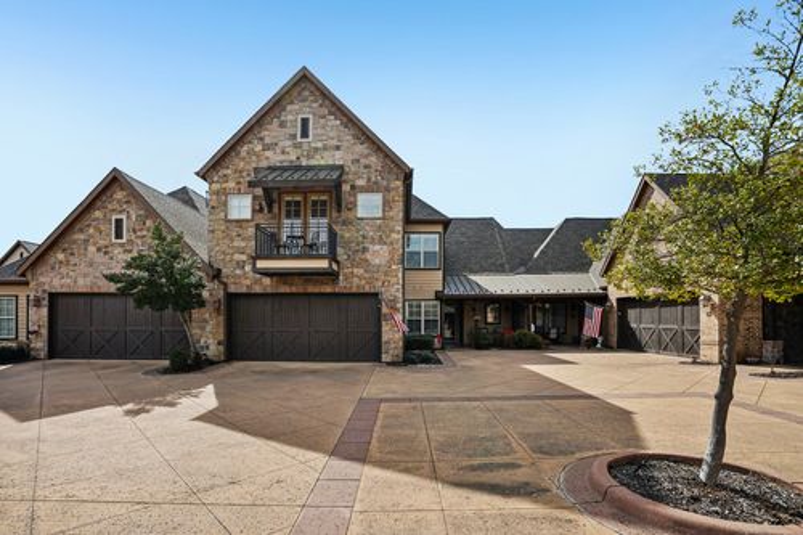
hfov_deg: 96.8
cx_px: 402
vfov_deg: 73.7
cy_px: 268
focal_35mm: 16
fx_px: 357
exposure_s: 1/320
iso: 100
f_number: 8
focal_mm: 16
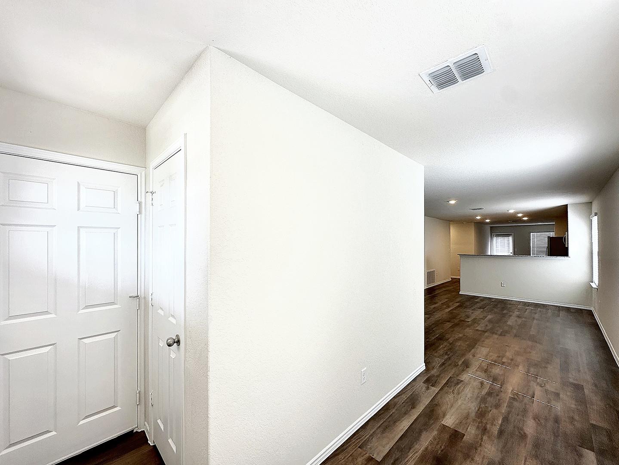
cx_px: 310
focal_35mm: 14
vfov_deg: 85.7
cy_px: 232
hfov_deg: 102.0
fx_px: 250
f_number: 2.2
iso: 50
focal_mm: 2.2
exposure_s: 1/120
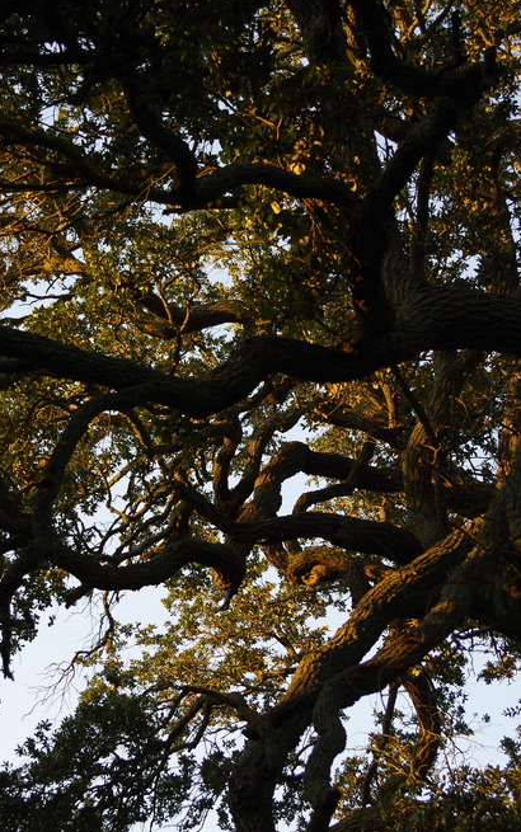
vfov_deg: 27.1
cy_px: 415
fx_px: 1725
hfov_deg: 17.1
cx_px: 185
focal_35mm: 76
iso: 100
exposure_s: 1/50
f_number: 4
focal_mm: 32.5
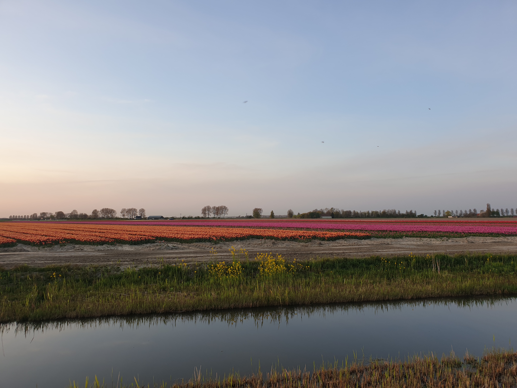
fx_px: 388
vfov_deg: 53.1
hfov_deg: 67.3
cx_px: 258
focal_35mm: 26
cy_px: 194
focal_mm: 4.3
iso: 50
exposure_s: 1/101
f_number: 2.4
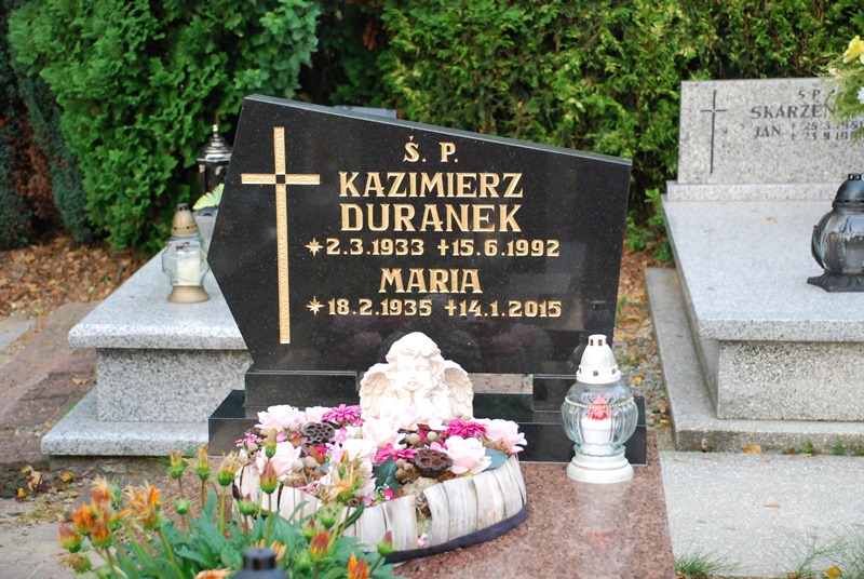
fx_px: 1803
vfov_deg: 18.2
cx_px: 432
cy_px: 290
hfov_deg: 27.0
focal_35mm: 75
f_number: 5
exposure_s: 1/50
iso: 800
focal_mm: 50
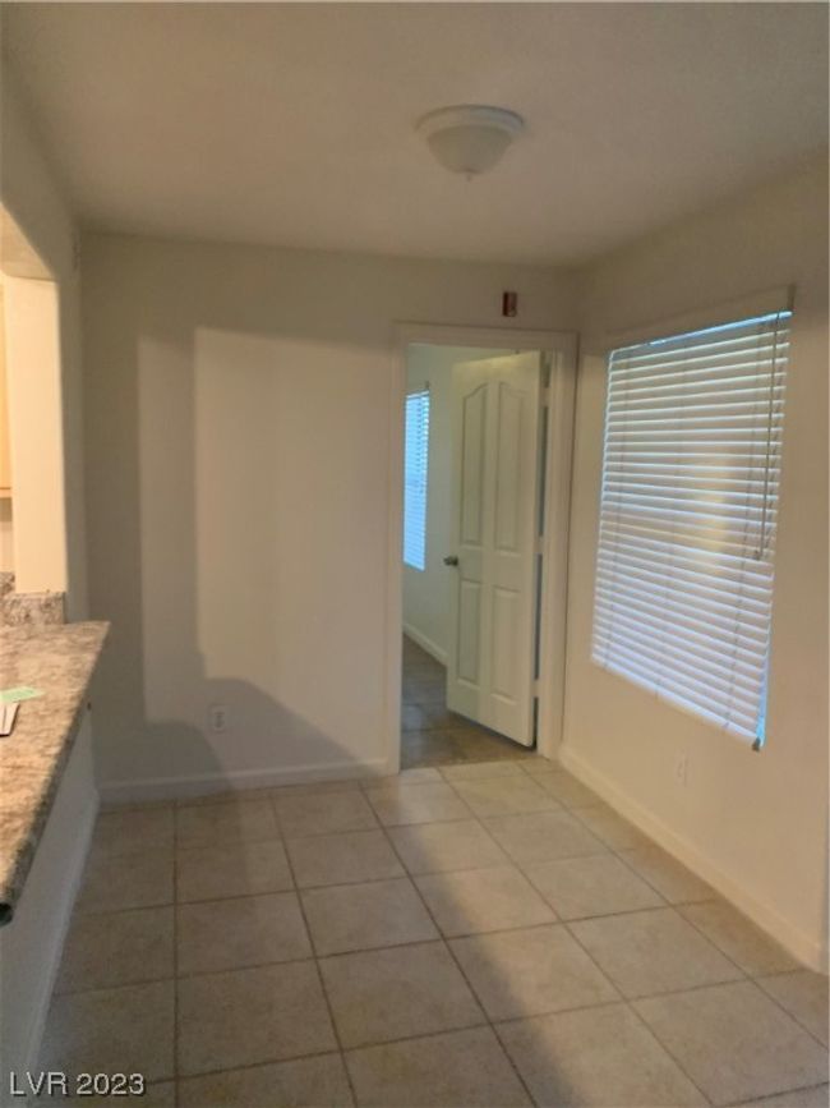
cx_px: 415
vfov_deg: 67.3
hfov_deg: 53.1
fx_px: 831
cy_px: 554
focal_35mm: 26
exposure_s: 1/60
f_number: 1.8
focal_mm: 4.25
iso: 320
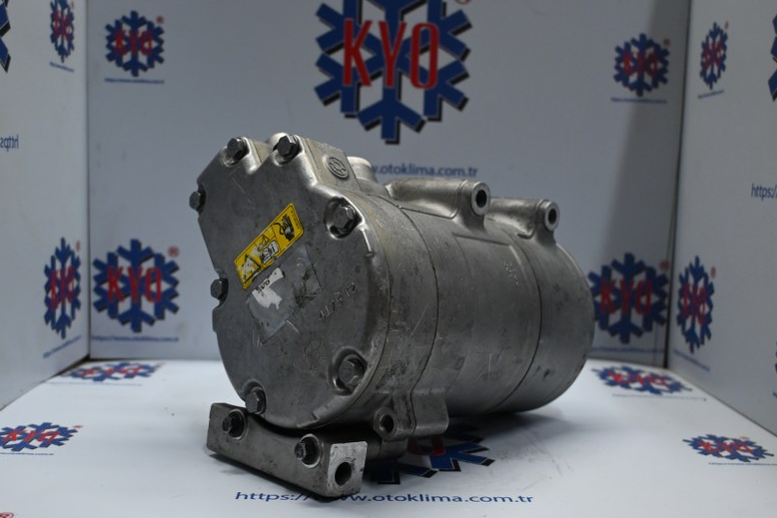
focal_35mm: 37
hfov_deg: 51.9
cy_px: 264
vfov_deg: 36.0
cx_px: 385
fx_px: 799
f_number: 4.2
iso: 800
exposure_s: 1/125
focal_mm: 24
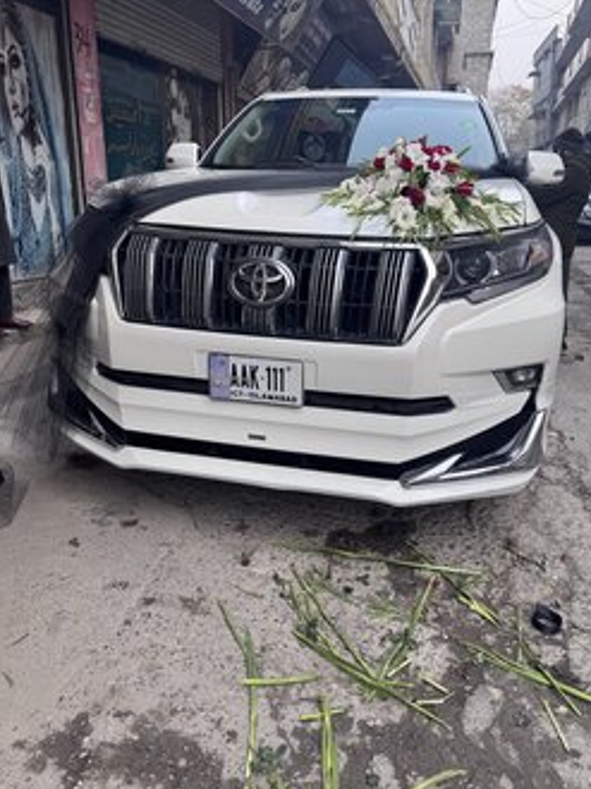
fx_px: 593
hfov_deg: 53.0
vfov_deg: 67.3
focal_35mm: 26
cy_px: 372
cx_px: 313
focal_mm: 6.76
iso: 80
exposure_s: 1/604
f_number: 1.78
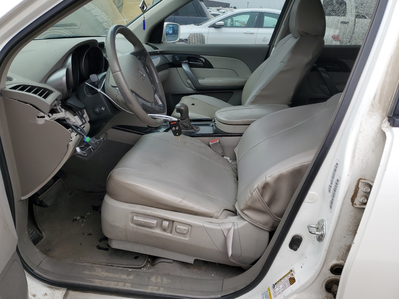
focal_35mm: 26
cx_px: 200
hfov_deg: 67.3
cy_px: 150
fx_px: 300
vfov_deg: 53.1
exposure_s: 1/250
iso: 50
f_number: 1.5
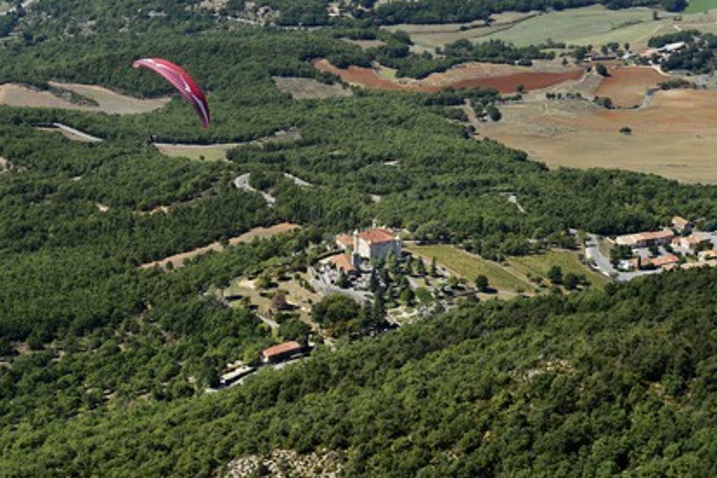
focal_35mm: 71
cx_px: 362
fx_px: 1414
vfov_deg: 19.2
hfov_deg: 28.5
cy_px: 241
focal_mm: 70
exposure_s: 1/800
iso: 400
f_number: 9
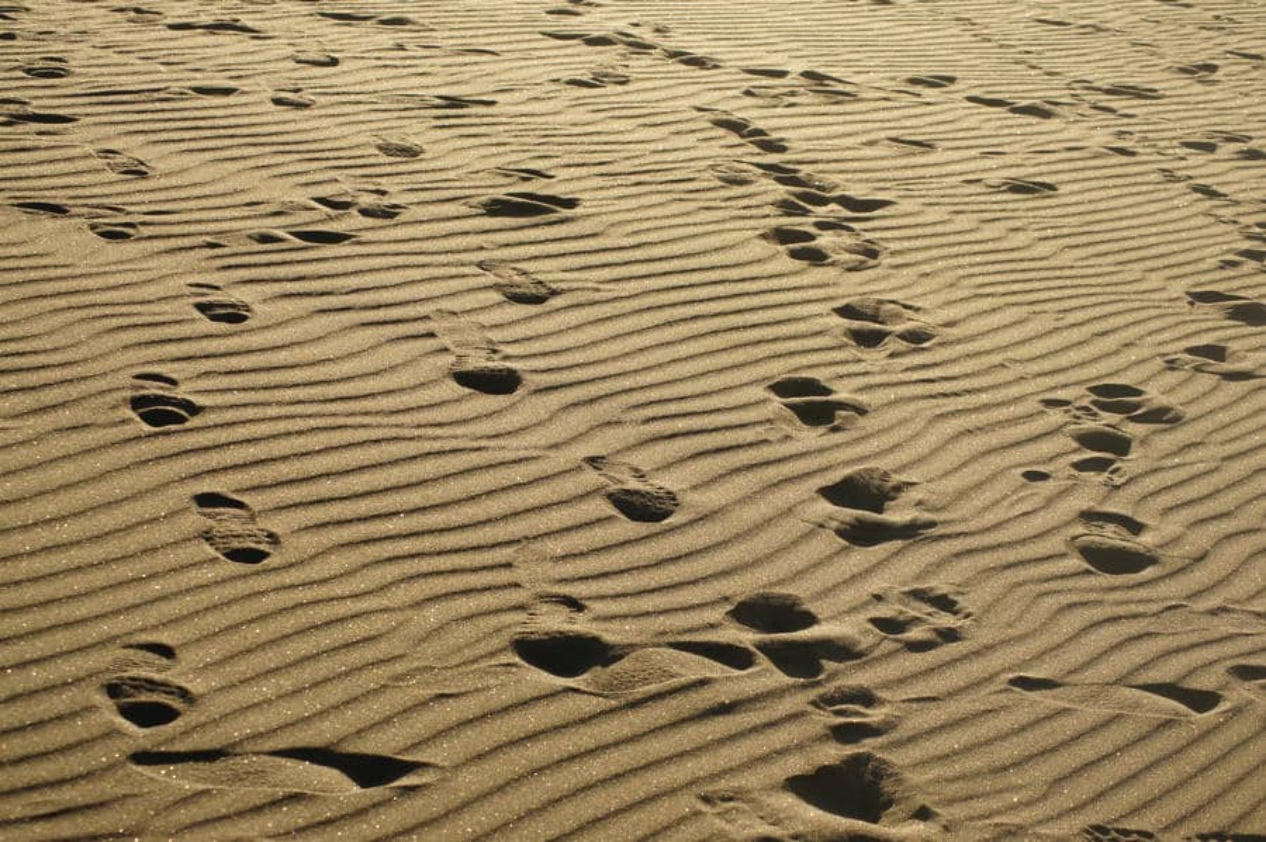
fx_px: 2900
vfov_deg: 16.5
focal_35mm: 82
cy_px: 421
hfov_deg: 24.6
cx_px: 633
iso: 200
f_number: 8
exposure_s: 1/640
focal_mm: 55
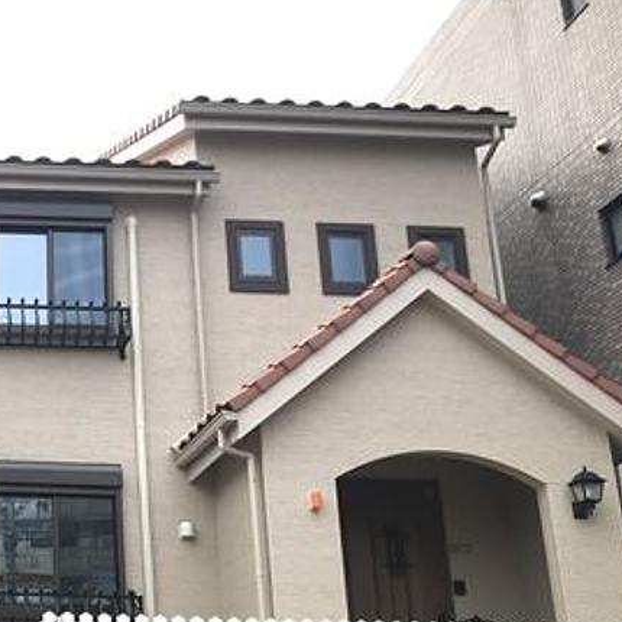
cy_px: 389
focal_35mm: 59
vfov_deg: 29.0
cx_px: -77
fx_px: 1199
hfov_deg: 26.6
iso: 20
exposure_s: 1/613
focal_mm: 3.99
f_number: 1.8
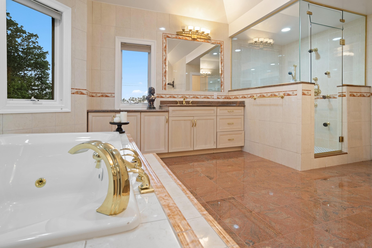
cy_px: 124
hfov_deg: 90.0
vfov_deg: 67.4
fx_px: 186
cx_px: 186
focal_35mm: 18
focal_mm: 18
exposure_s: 1/1.67
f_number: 11
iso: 200
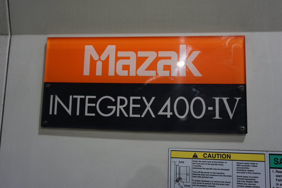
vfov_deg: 45.7
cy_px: 94
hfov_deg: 64.6
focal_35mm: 28
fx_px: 223
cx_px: 141
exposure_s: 1/60
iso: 250
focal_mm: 19
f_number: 4
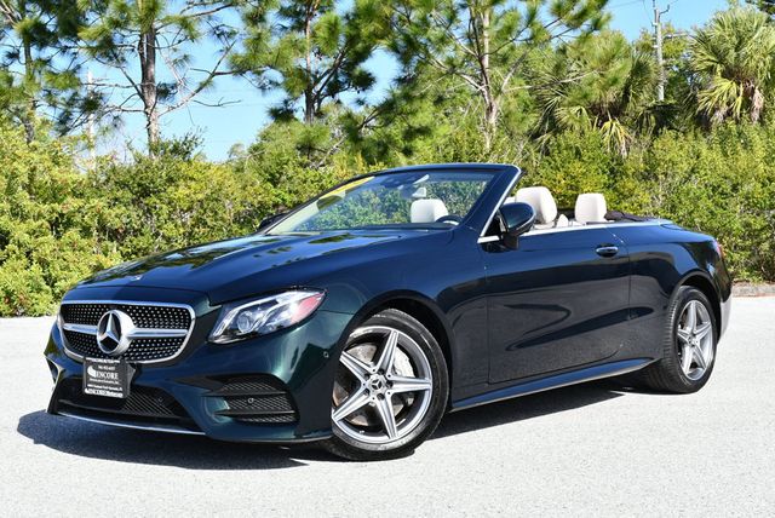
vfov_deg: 26.0
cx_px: 388
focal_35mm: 52
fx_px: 1120
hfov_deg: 38.2
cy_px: 259
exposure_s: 1/250
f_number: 8
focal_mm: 26
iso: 180
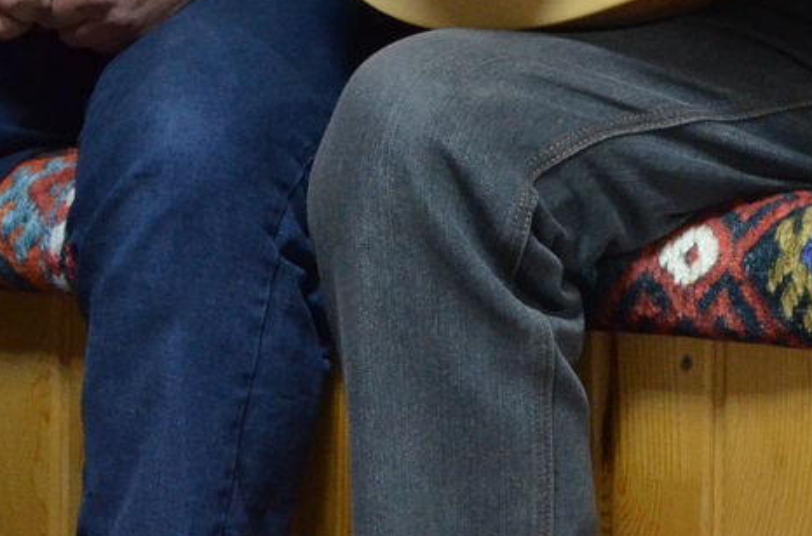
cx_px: 1479
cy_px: -492
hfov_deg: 9.6
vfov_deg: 6.5
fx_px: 4565
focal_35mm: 203
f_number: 4.2
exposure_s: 1/20
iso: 1600
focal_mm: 35
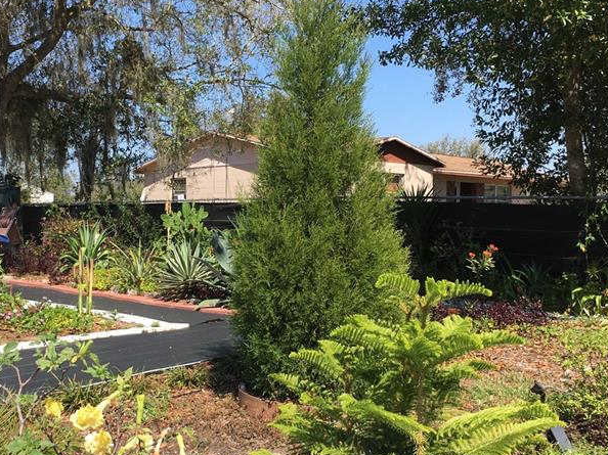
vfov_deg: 29.1
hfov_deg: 37.7
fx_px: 878
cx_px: 192
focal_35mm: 50
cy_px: 247
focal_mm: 4.15
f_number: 2.2
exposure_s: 1/1202
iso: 25
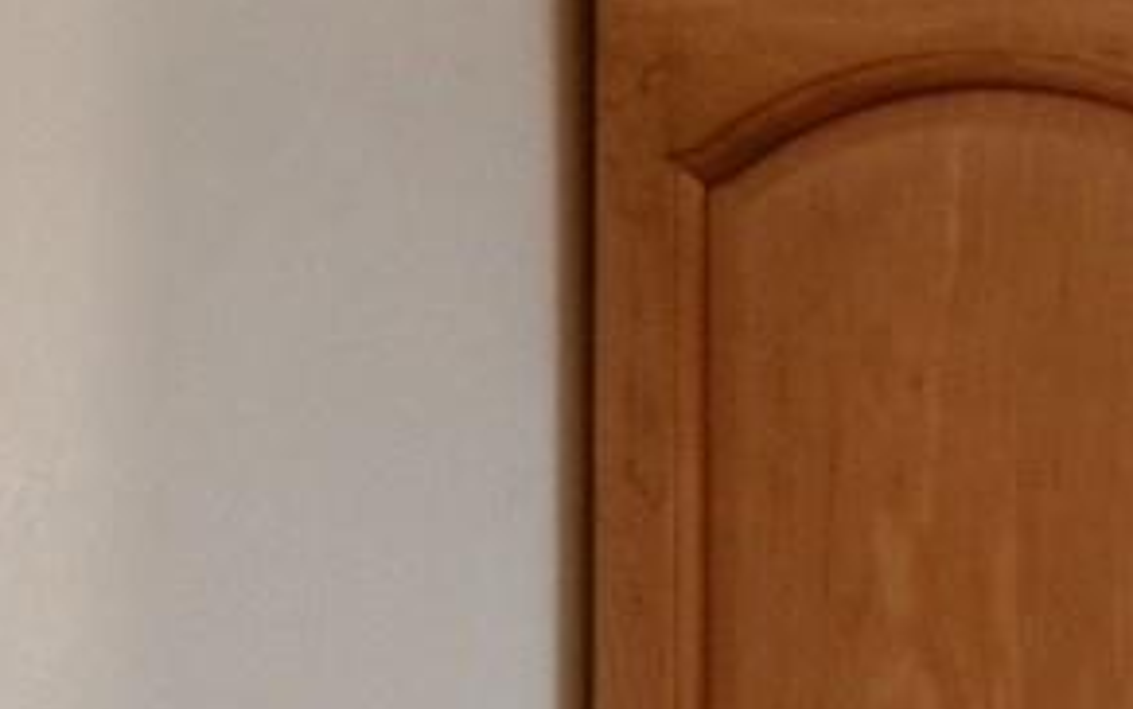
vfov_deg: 11.1
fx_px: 2594
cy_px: 2006
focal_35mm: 84
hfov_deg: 13.0
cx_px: 3072
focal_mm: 15
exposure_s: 1/10
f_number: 11
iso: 400
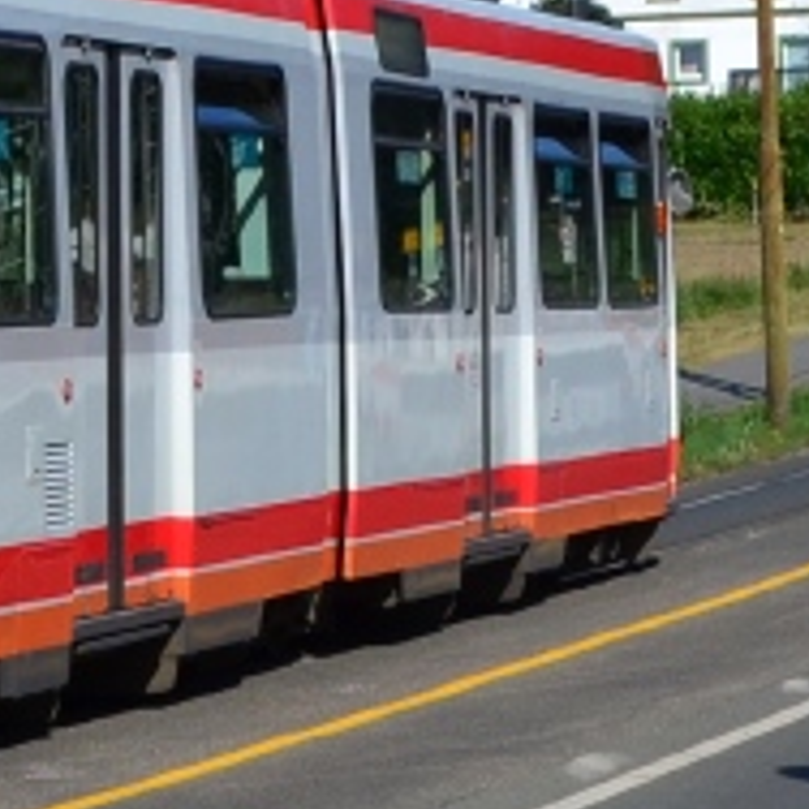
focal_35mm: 162
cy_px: -153
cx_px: -73
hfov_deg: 10.7
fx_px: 4283
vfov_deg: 10.6
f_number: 8
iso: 200
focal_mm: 20
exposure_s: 1/800
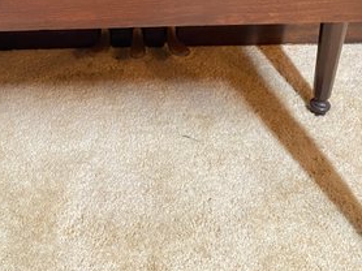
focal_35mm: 59
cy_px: -11
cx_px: 127
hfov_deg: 32.5
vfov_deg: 23.5
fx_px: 616
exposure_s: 1/40
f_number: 1.8
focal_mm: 4.25
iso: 400
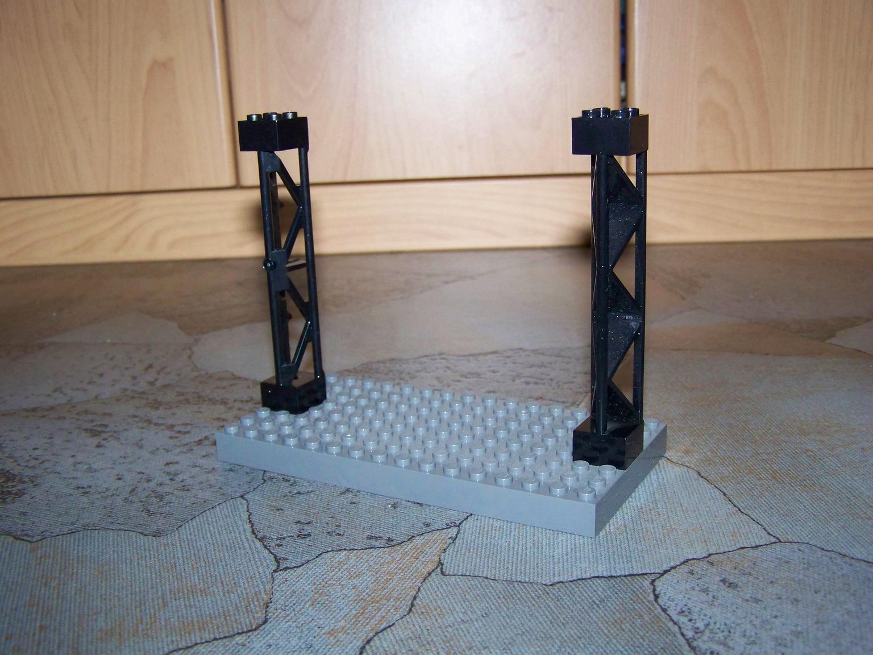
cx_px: 436
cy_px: 328
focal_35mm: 38
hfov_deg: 49.0
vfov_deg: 37.7
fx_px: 958
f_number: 2.8
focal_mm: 6.3
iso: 200
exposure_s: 1/30
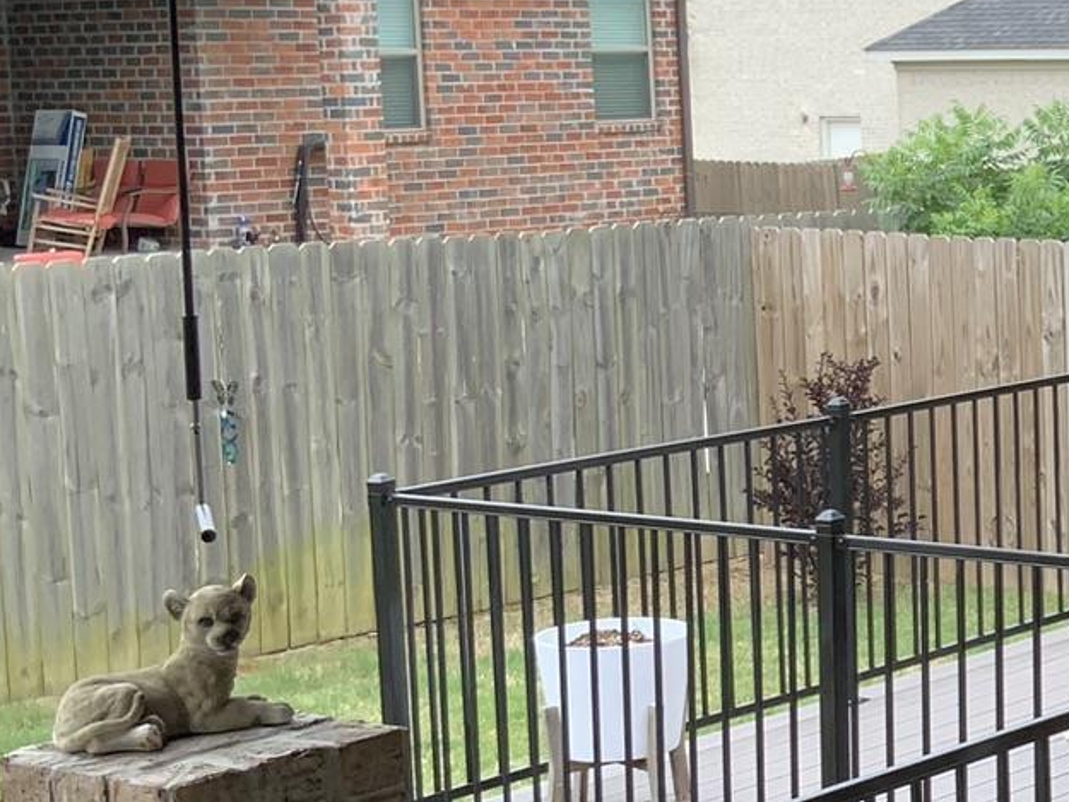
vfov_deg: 15.6
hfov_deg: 19.2
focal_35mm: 95
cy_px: 366
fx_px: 2934
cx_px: 1353
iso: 16
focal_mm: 3
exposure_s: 1/231
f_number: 1.8
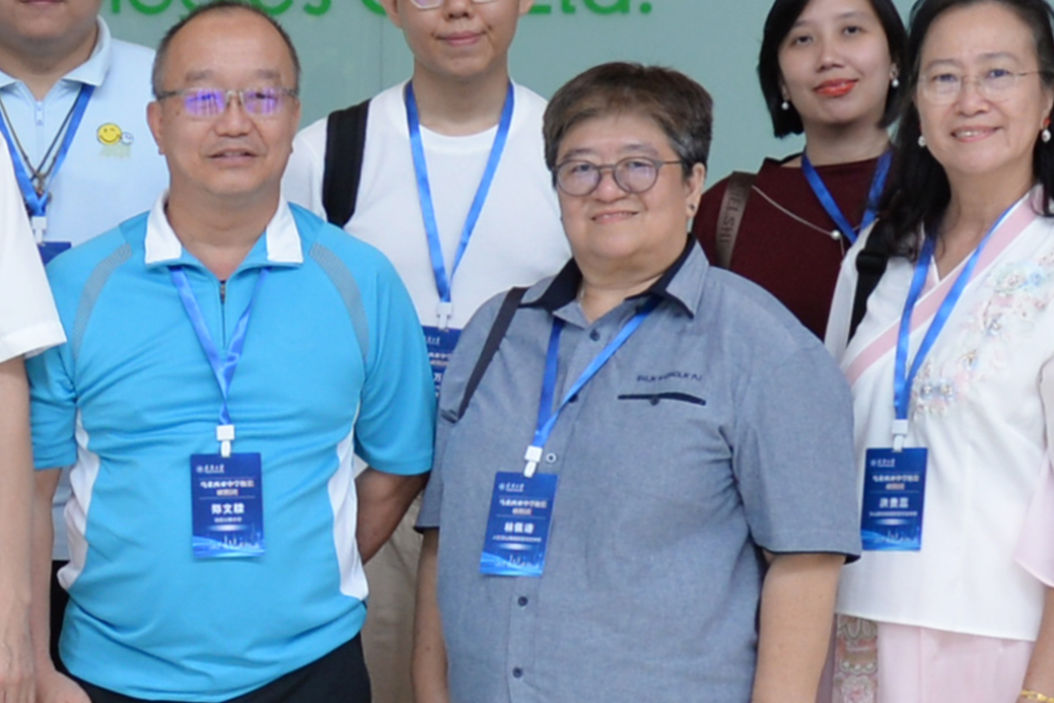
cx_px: -366
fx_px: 4070
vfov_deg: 9.9
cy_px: 349
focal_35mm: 139
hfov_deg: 14.1
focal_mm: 24
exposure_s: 1/125
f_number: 5.6
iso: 400
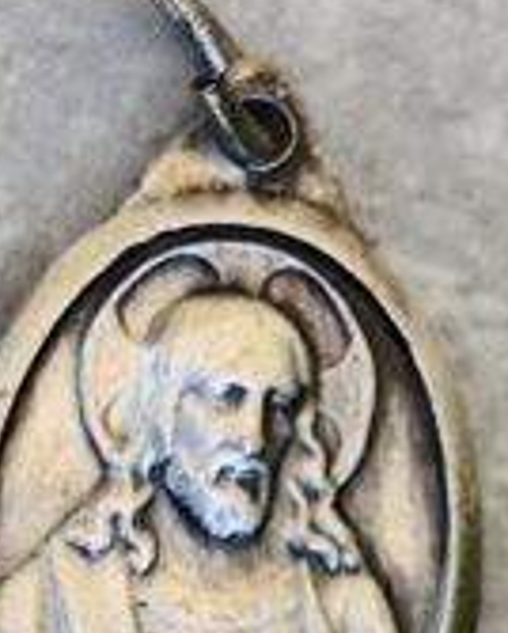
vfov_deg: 8.9
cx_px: 205
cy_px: 432
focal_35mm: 217
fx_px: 4071
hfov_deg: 7.1
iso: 80
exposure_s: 1/100
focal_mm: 6.19
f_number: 1.65
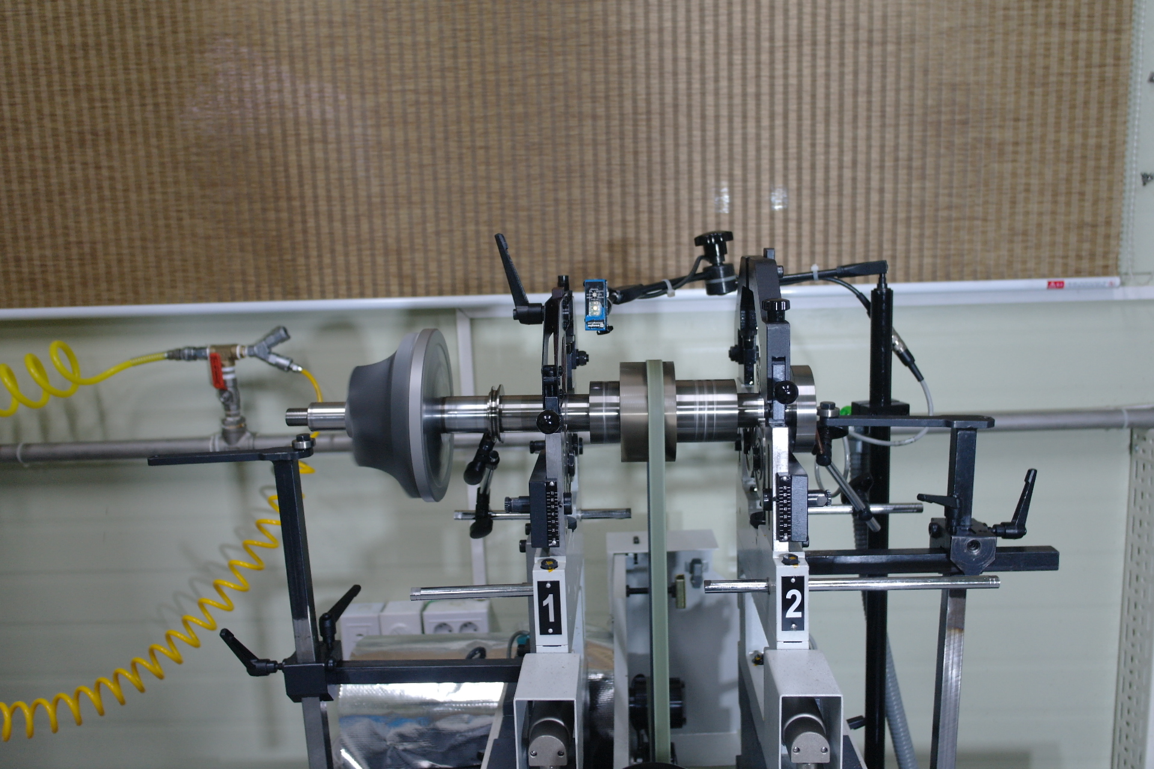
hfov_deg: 61.9
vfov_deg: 43.6
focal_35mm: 30
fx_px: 962
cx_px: 577
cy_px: 384
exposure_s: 1/40
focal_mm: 20
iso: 320
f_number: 3.5
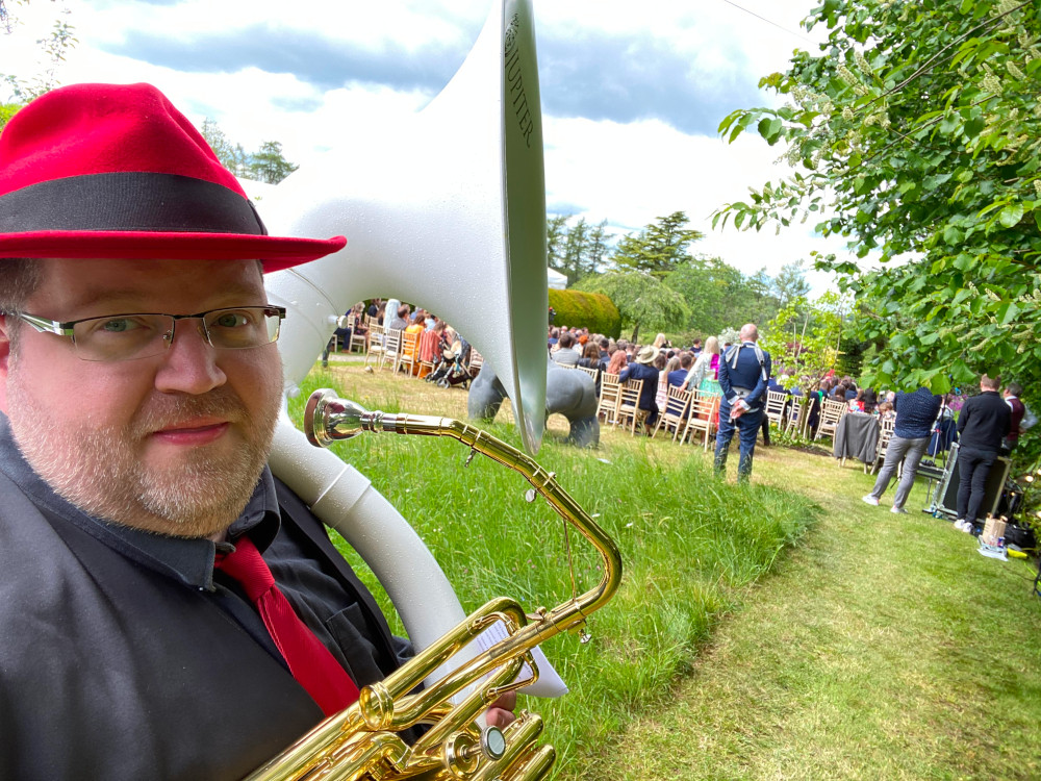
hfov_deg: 73.9
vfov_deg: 58.9
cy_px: 390
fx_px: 692
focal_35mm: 23
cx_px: 520
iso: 32
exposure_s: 1/122
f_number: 2.2
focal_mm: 2.71
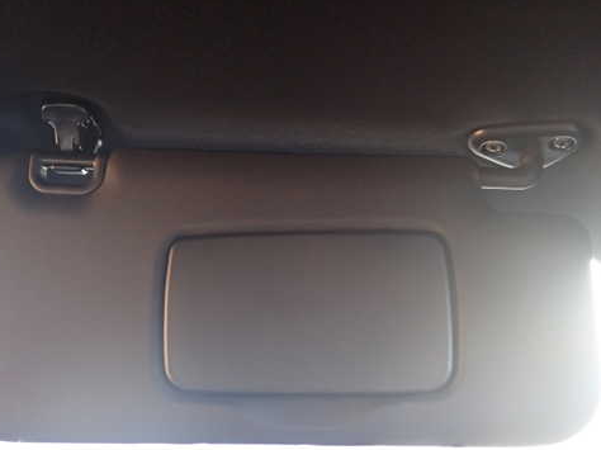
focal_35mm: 38
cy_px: 210
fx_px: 659
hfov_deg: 49.0
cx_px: 279
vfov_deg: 37.7
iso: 250
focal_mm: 5.4
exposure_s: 1/30
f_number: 2.3
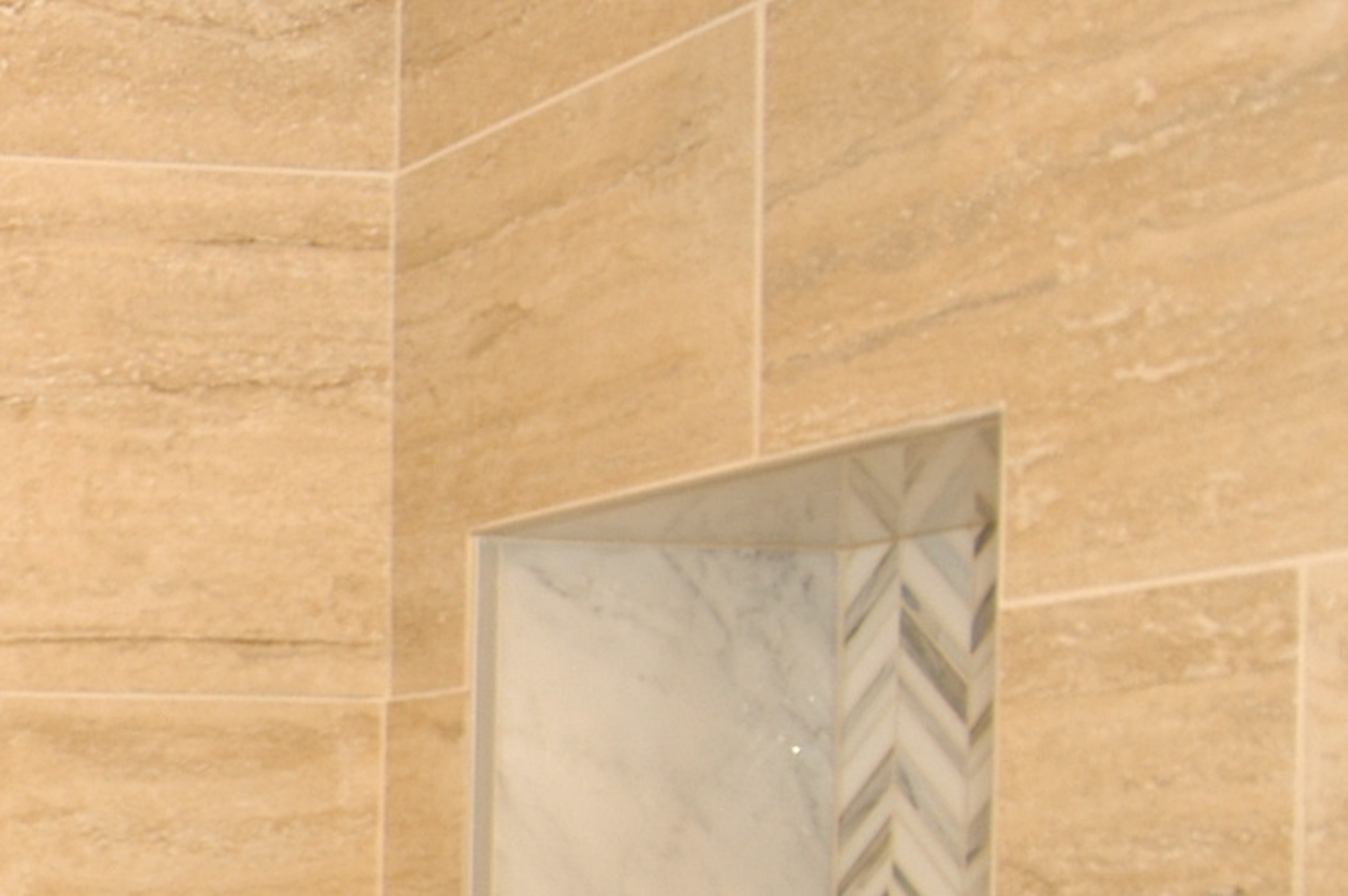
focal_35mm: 72
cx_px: -886
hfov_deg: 21.5
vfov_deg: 18.2
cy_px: 989
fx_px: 2694
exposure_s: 1/100
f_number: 4
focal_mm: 12
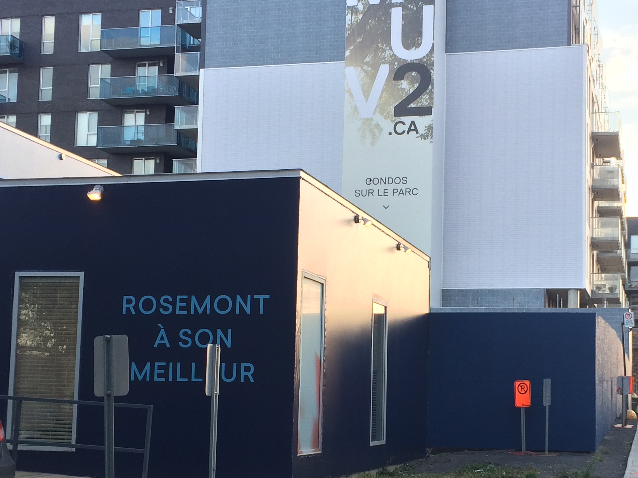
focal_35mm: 57
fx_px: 1050
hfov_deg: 33.6
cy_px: 300
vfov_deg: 25.6
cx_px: 410
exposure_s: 1/120
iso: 32
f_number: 2.2
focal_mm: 4.15
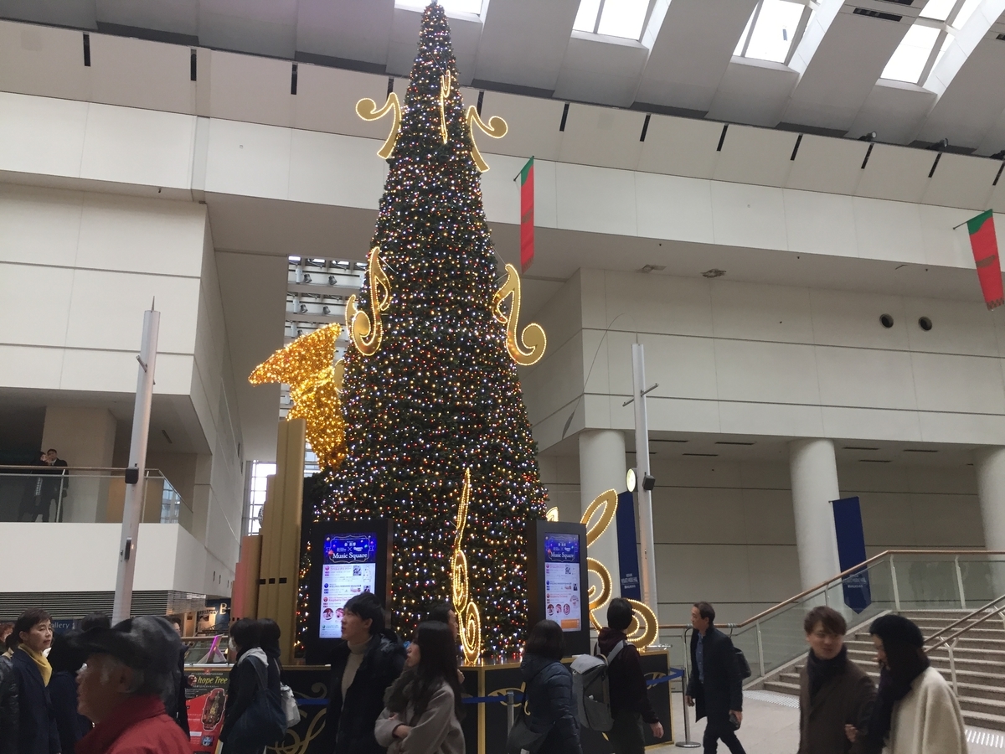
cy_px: 377
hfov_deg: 61.7
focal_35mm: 29
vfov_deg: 48.2
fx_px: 842
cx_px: 502
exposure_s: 1/30
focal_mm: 4.15
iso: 32
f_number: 2.2
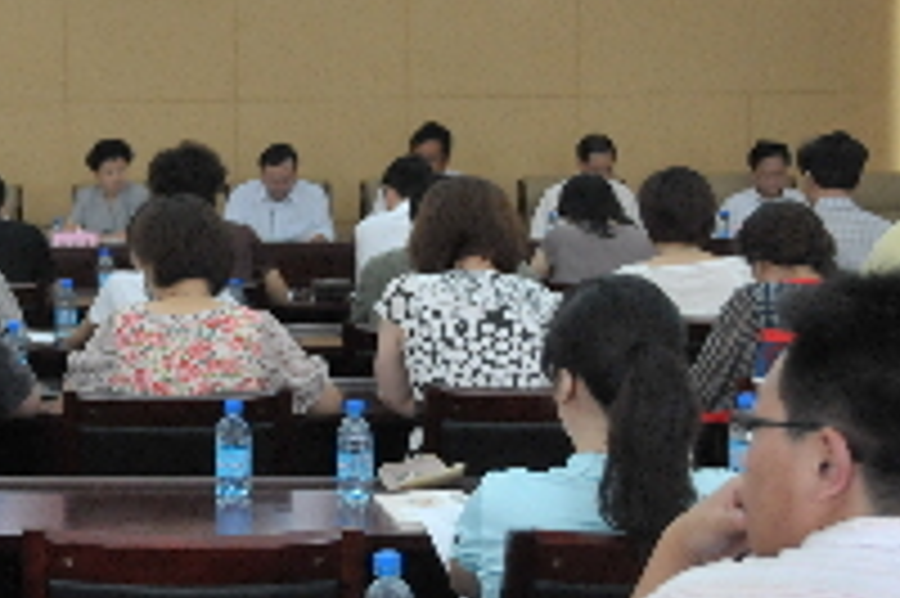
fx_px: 2023
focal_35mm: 81
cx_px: 130
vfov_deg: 16.8
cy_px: 339
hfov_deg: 24.5
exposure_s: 1/200
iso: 1600
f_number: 3.8
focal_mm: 24
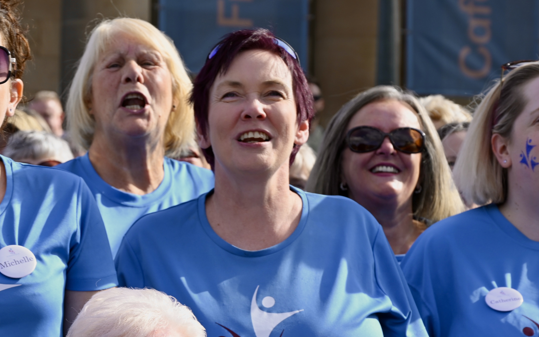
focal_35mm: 131
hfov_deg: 15.8
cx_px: 103
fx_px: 1924
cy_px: 296
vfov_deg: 10.0
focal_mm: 68
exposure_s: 1/320
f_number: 6.3
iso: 125
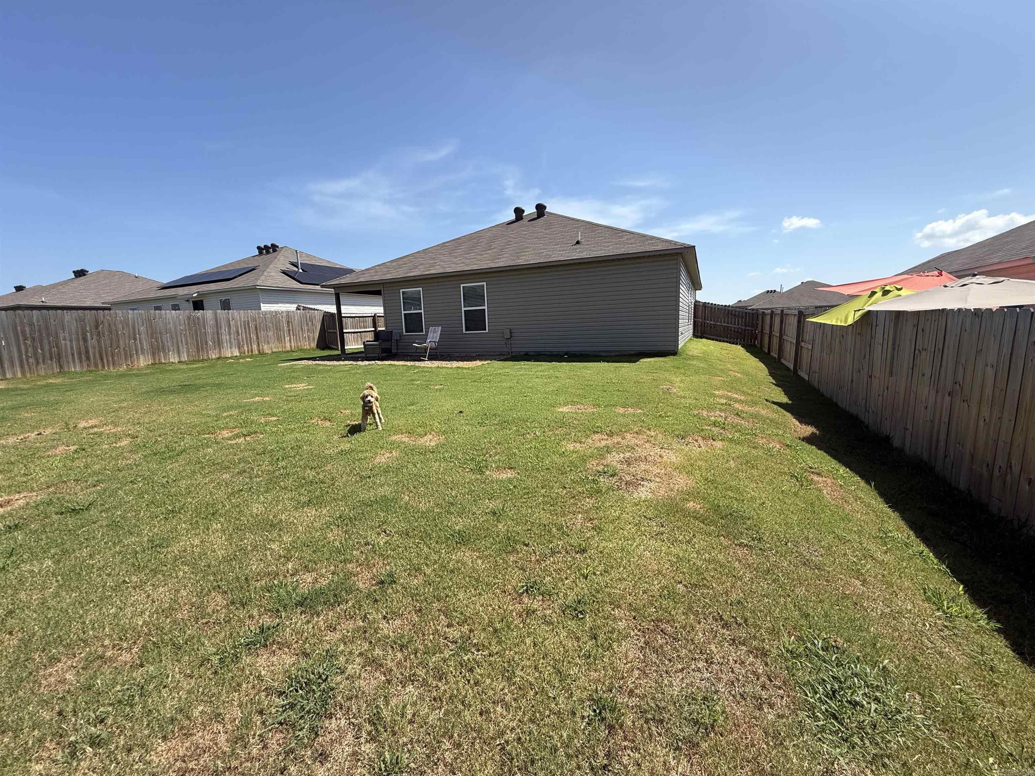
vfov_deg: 85.7
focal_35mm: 14
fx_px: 419
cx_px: 518
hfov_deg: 102.1
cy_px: 388
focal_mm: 2.22
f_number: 2.2
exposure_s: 1/1399
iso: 50
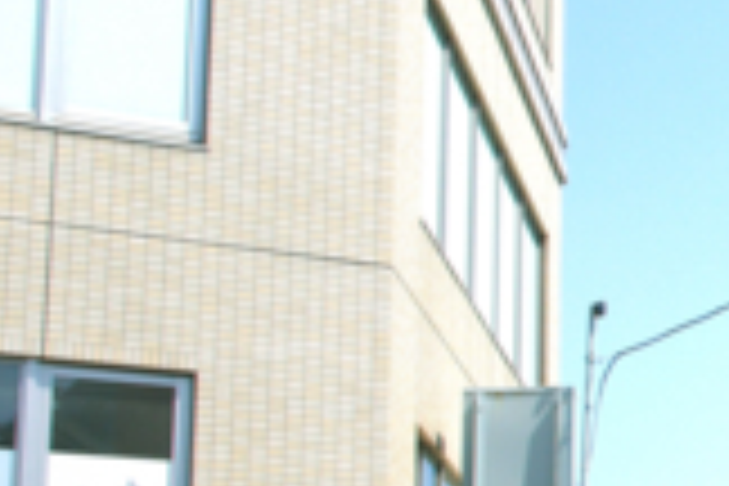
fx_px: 2470
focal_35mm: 122
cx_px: 1287
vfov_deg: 11.2
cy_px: 326
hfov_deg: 14.8
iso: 200
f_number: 10
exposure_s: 1/320
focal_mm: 22
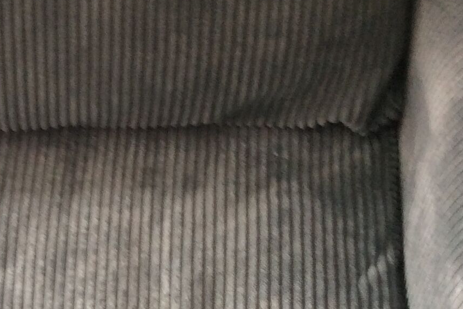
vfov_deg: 13.0
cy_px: 445
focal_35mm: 100
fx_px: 1286
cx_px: -25
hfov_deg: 19.7
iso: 40
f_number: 2.4
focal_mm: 3.3
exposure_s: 1/25
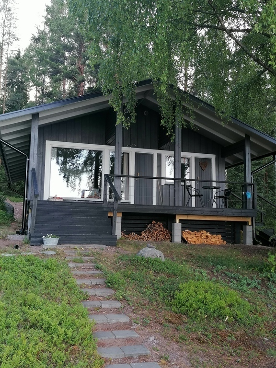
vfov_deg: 50.1
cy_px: 184
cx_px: 138
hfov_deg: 38.7
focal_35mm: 37
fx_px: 393
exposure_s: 1/50
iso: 80
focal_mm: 4.75
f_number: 1.8
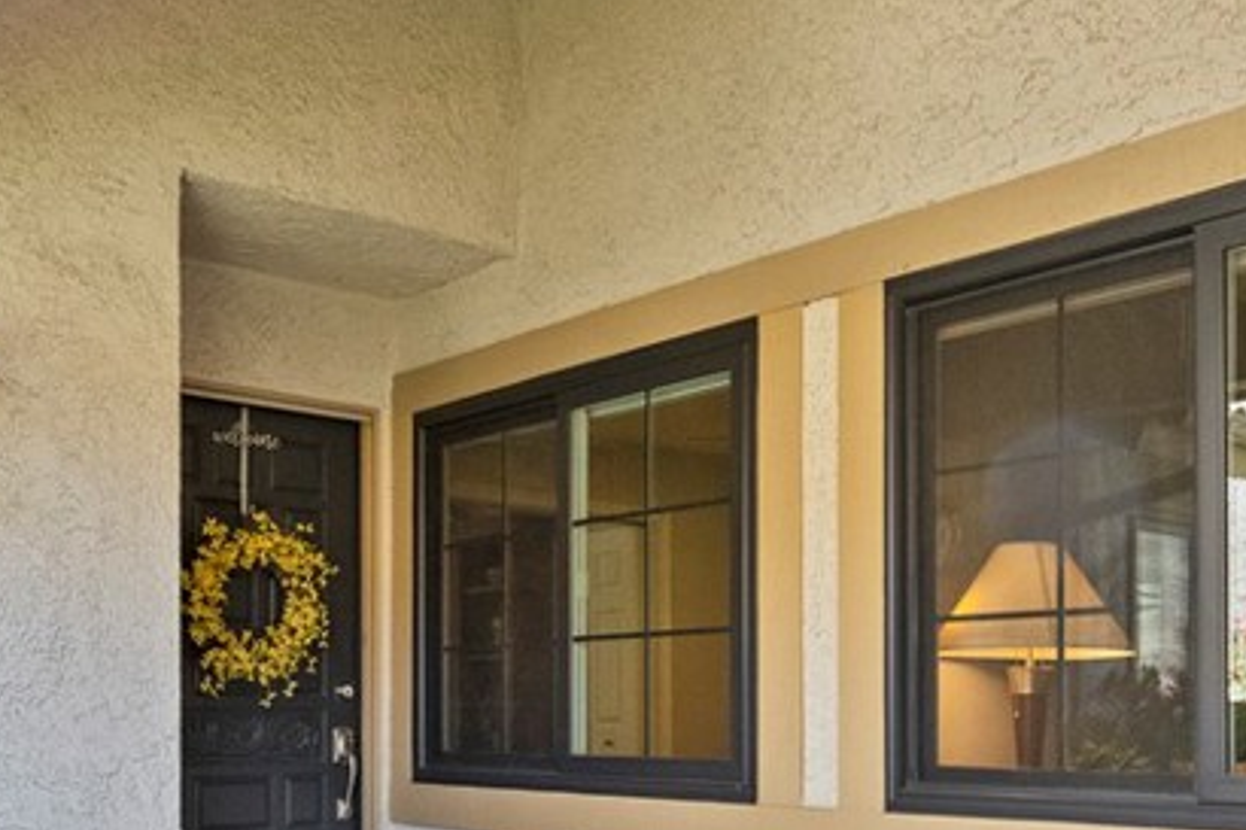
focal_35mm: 40
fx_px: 1384
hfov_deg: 48.5
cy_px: 667
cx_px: 590
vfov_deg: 32.4
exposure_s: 1/400
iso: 1600
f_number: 8
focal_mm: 16
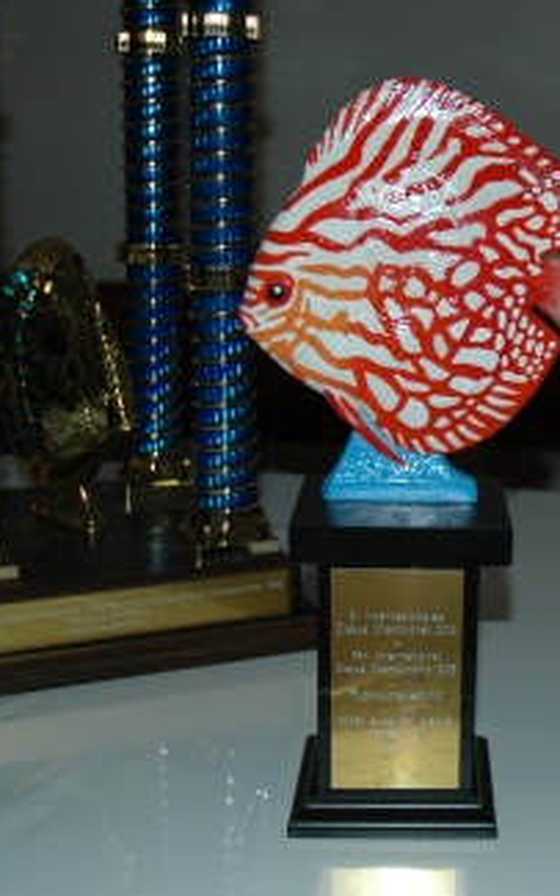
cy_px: 447
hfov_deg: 21.5
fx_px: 1436
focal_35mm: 59
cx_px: 527
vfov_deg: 34.7
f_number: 3.8
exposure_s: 1/60
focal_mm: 25
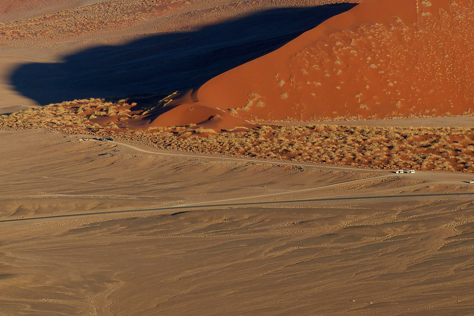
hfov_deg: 10.2
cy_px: 44
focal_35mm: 202
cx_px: 306
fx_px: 2659
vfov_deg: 6.8
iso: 100
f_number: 4
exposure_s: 1/500
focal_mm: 21.4
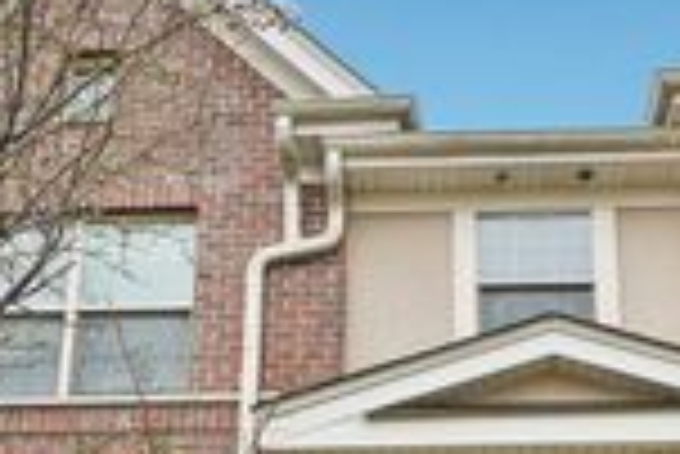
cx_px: 455
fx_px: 1002
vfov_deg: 22.4
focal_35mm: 53
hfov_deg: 37.1
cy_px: 618
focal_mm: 16
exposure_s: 1/30
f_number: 13
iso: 400
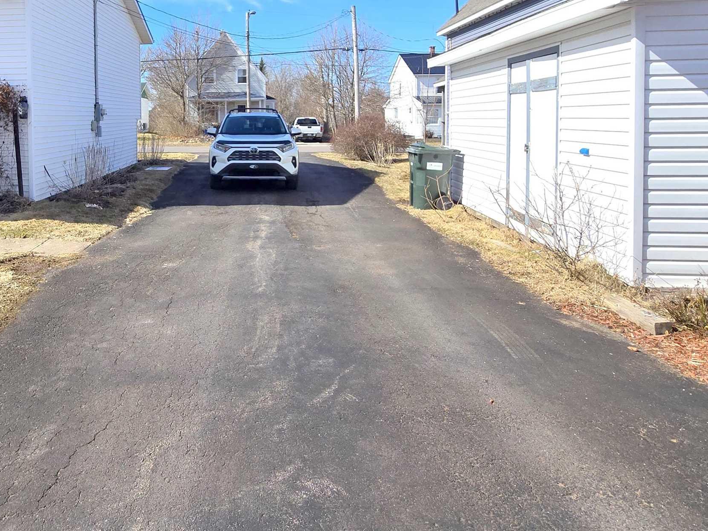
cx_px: 218
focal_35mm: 24
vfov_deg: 54.3
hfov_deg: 68.9
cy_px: 136
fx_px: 491
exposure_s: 1/2314
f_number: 2.2
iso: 50
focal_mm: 2.2
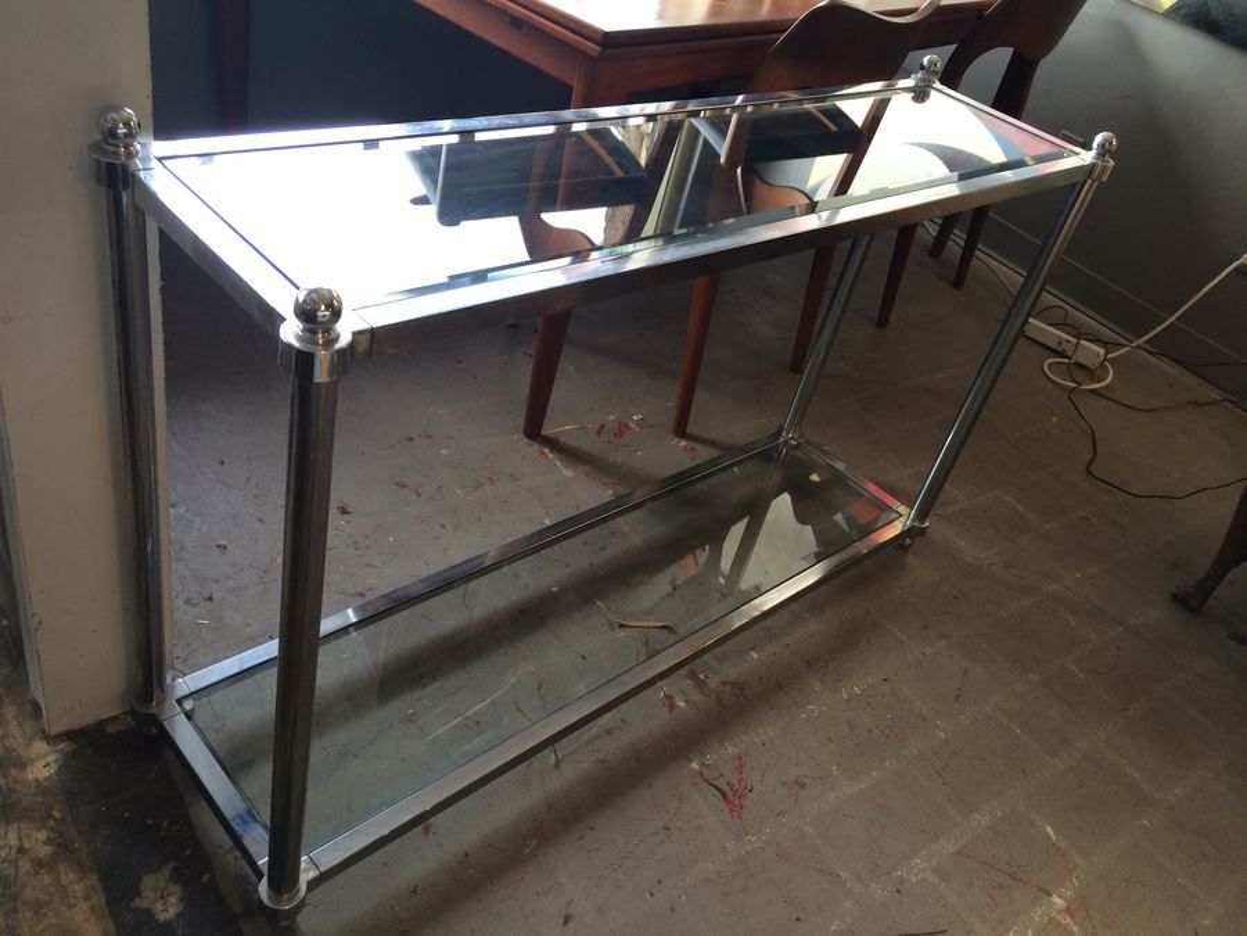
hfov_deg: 60.0
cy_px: 468
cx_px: 624
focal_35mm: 30
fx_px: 1081
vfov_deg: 46.8
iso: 40
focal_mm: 4.12
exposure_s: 1/40
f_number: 2.2
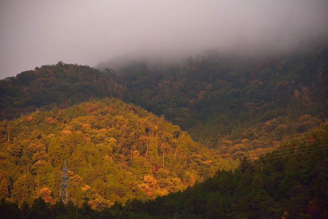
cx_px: 164
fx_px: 1777
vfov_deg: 7.0
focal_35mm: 195
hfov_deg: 10.5
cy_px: 110
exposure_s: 1/800
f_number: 4.8
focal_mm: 130
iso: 800
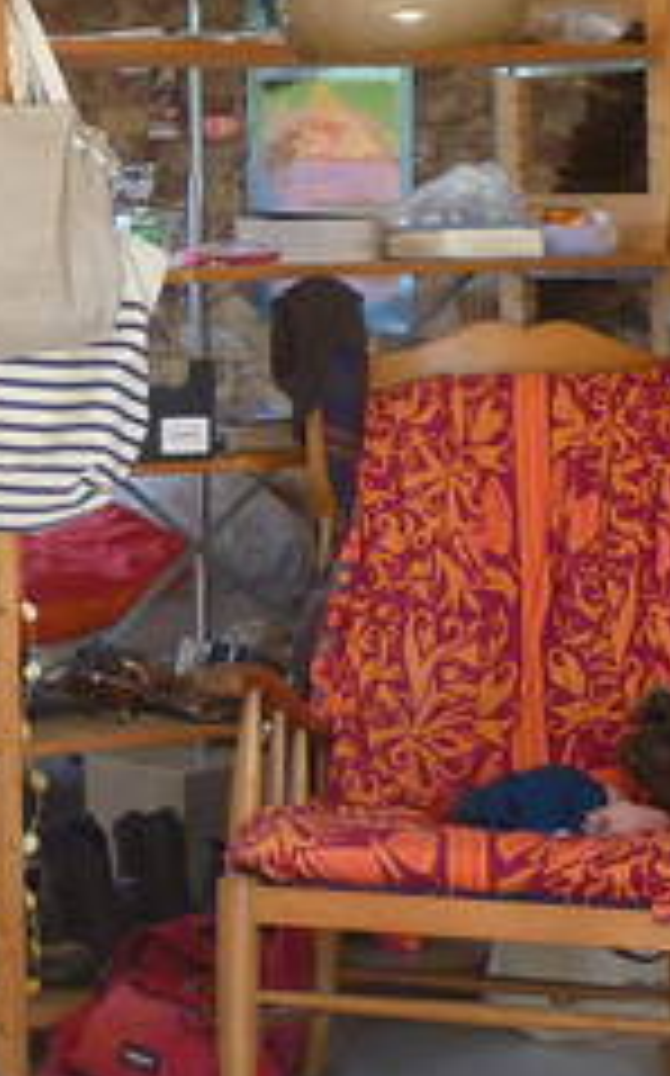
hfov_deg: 12.2
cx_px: -558
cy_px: 158
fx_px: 2868
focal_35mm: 98
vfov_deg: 20.9
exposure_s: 1/30
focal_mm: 5
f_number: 2.8
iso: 80
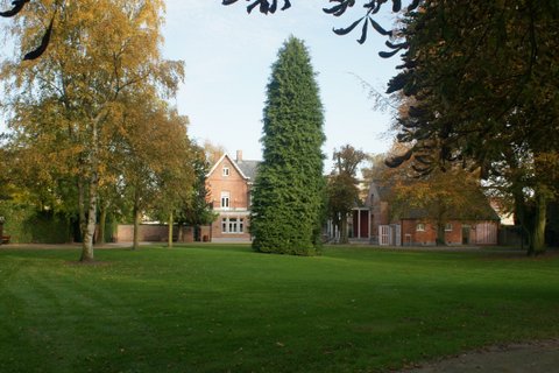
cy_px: 186
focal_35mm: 36
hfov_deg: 53.1
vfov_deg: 36.9
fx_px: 559
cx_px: 280
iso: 200
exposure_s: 1/125
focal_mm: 24
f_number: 10
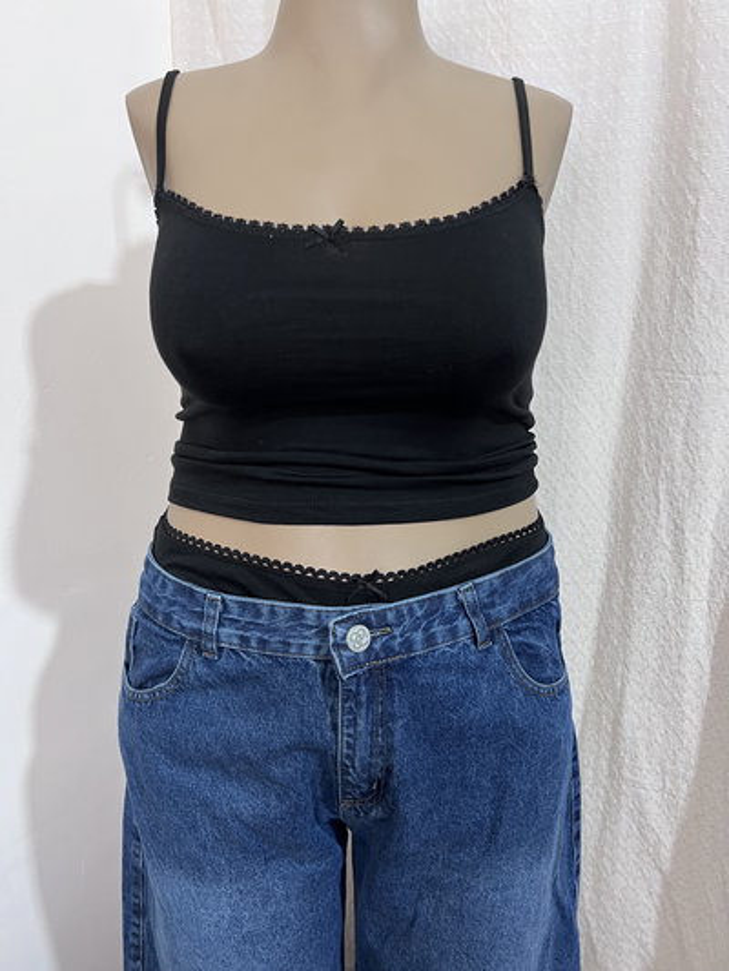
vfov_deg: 67.3
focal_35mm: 26
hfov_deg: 53.1
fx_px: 730
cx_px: 364
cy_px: 486
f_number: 1.5
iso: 160
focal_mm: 5.7
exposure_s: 1/50
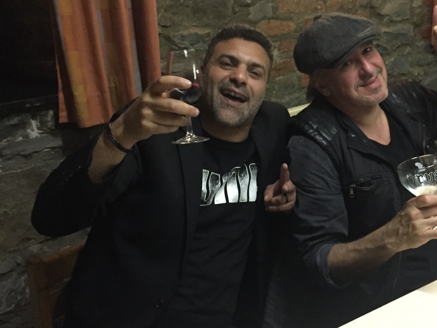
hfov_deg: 40.0
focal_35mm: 47
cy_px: 113
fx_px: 593
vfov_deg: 30.7
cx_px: 285
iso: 500
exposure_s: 1/17
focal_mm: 4.15
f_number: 2.2
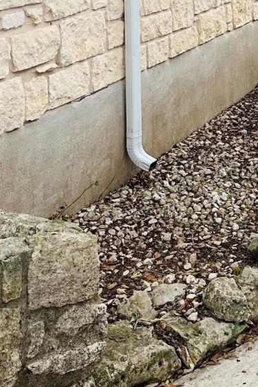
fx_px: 731
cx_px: 187
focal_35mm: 68
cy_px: -27
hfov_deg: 19.9
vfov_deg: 27.4
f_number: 1.78
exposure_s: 1/659
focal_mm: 6.86
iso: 80
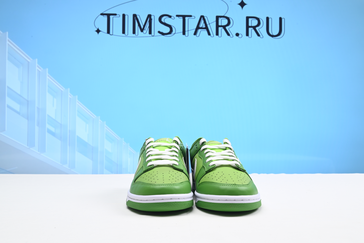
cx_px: 182
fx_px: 405
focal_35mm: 40
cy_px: 122
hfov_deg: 48.4
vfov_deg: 33.4
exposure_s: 1/2
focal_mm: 40
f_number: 16
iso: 100
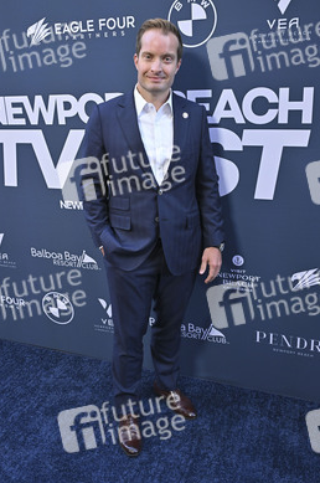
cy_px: 237
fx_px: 468
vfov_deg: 54.5
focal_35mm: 35
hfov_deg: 37.7
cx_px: 158
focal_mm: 34
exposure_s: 1/320
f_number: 6.3
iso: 1600
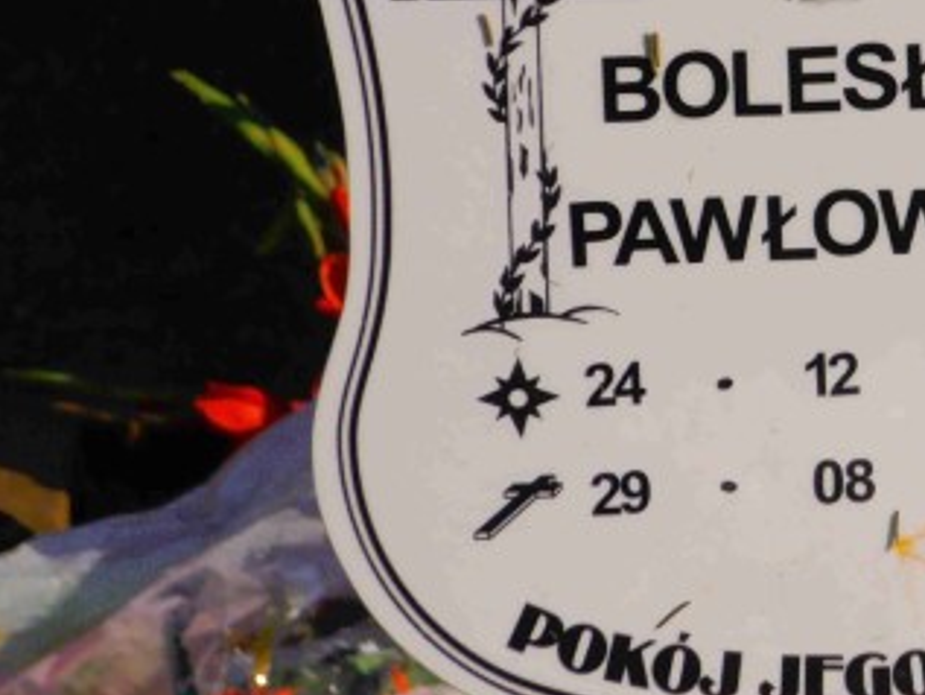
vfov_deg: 3.7
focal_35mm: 400
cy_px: 254
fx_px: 10693
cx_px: 905
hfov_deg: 4.9
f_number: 5.8
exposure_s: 1/800
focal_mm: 35.05
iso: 80
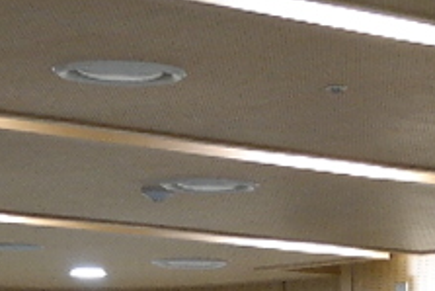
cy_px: 1010
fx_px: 2805
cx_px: 925
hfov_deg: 8.3
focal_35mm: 232
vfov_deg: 5.4
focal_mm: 20
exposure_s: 1/40
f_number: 3.5
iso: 800
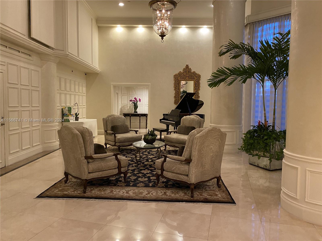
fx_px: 242
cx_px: 161
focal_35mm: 26
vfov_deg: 53.1
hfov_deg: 67.3
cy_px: 120
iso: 320
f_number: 1.8
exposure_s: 1/60
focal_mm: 4.25
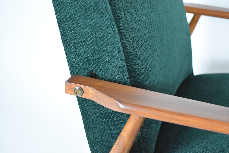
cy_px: 76
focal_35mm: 54
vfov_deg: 25.1
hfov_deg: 36.8
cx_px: 114
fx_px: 344
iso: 3200
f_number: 4.8
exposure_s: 1/60
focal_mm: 36
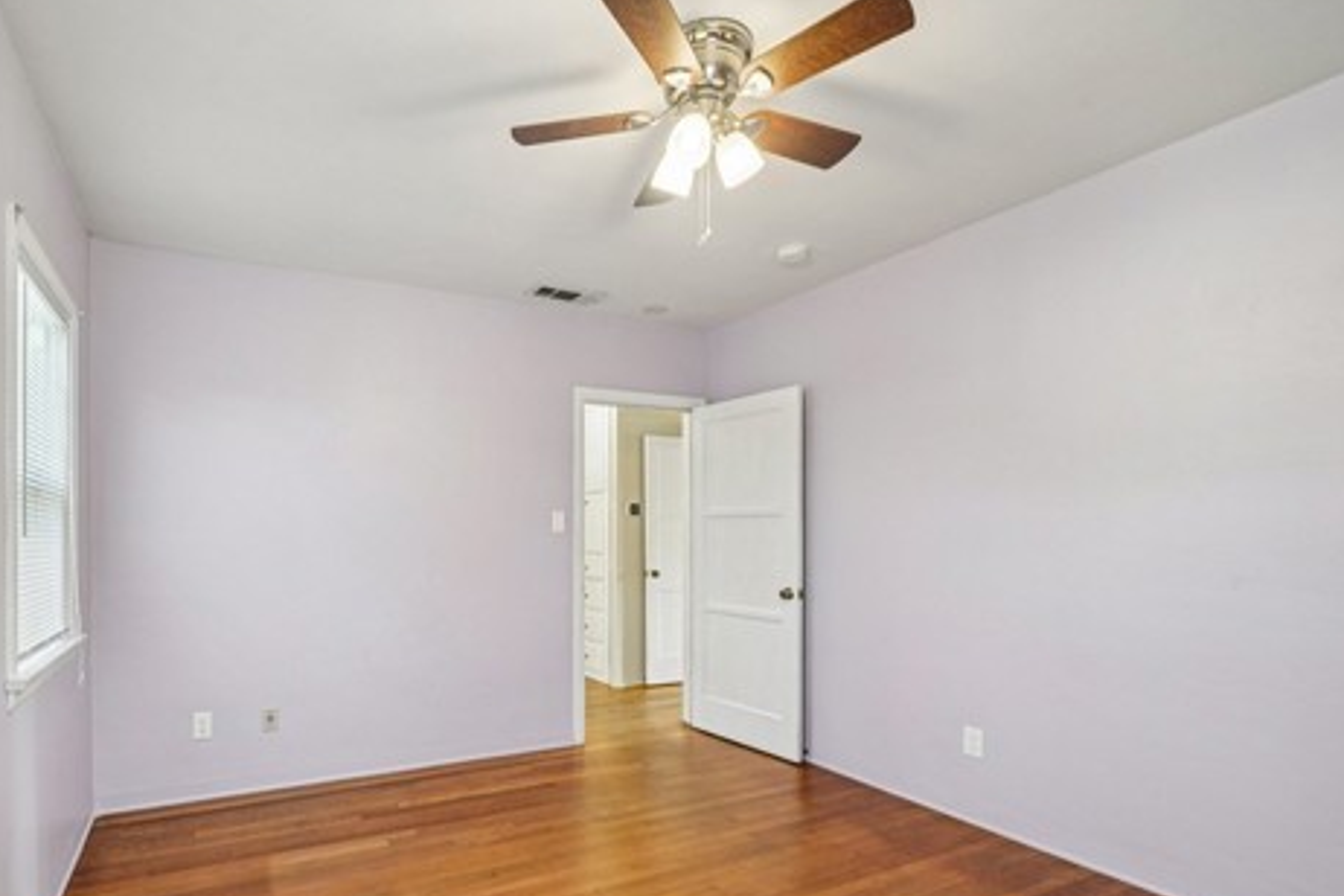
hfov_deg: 88.9
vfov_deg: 66.8
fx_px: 672
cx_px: 538
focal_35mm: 18
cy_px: 535
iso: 400
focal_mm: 13
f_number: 8
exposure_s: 1/10
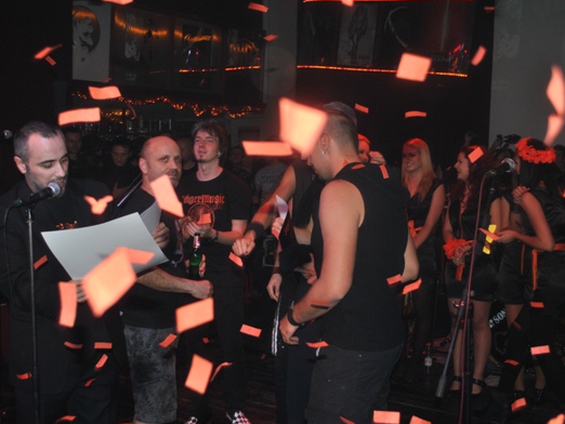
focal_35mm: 46
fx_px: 751
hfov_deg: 41.2
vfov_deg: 31.5
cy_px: 228
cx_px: 293
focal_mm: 26
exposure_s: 1/60
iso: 200
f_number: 4.2
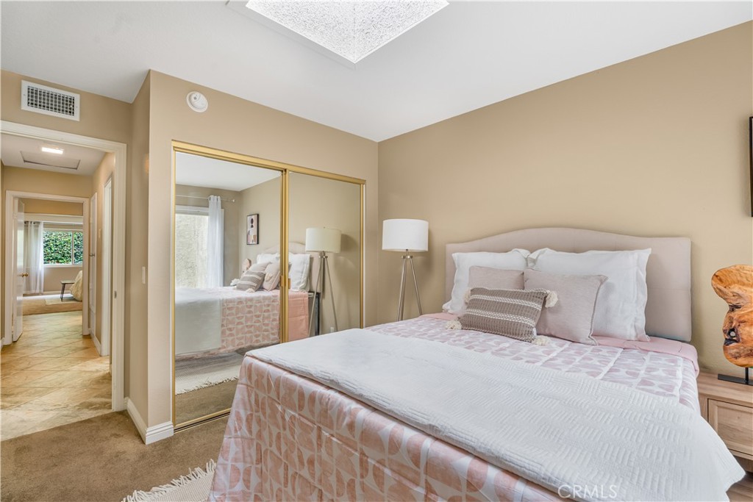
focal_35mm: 16
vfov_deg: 73.8
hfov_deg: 96.7
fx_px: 335
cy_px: 251
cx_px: 376
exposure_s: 1/3
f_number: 8
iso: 100
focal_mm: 16
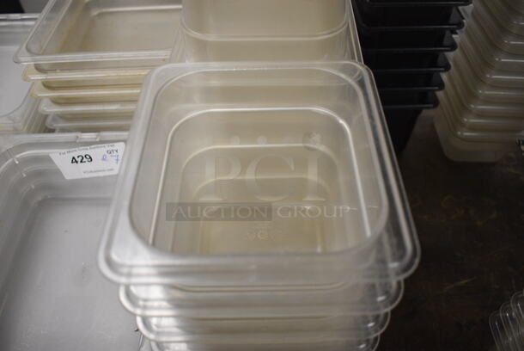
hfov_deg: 61.9
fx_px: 437
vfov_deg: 43.7
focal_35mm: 30
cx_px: 262
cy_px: 176
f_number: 3.5
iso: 1800
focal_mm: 20
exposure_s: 1/125
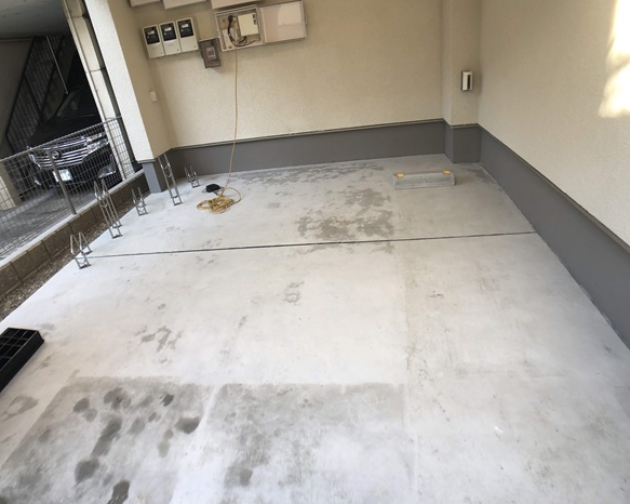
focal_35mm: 30
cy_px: 247
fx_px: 559
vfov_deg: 48.5
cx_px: 313
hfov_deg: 58.8
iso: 32
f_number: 1.8
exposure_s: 1/120
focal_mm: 3.99
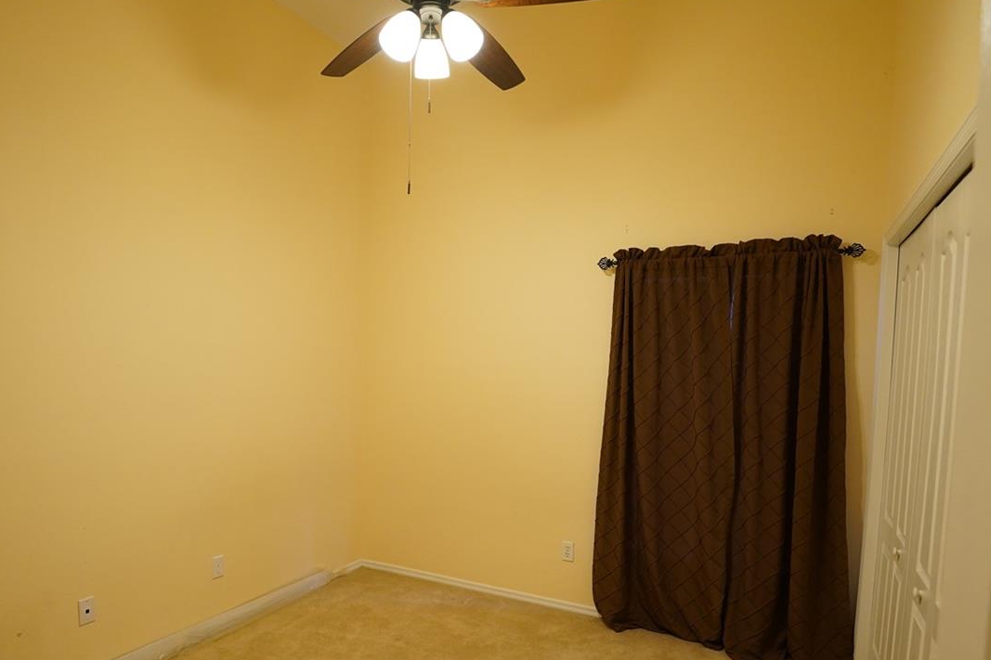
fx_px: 578
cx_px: 465
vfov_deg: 58.8
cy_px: 410
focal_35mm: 21
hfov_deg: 81.1
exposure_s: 1/160
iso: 2000
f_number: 2.8
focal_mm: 14
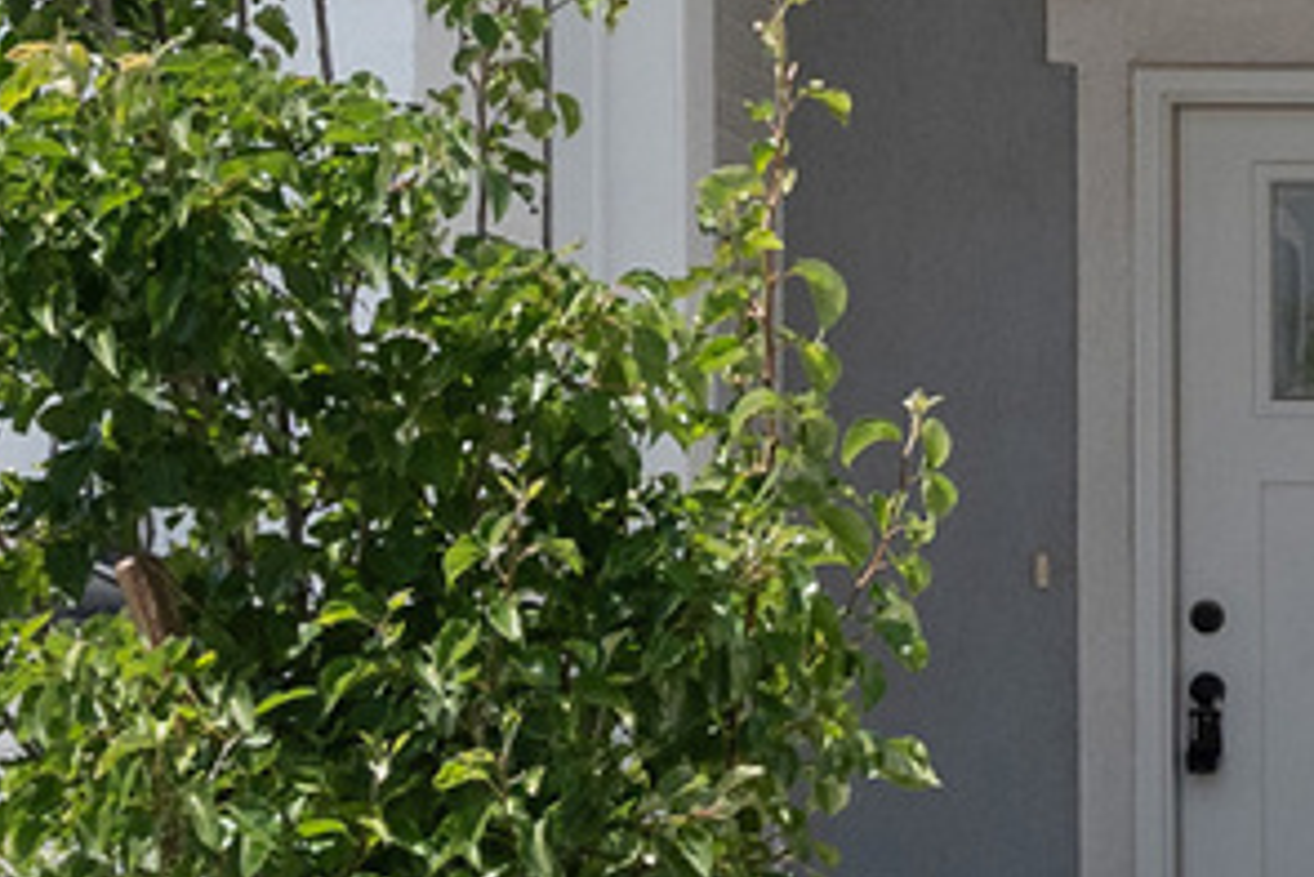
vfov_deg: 6.6
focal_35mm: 208
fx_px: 7595
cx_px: 2967
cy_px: -207
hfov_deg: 9.1
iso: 250
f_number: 8
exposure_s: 1/320
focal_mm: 30
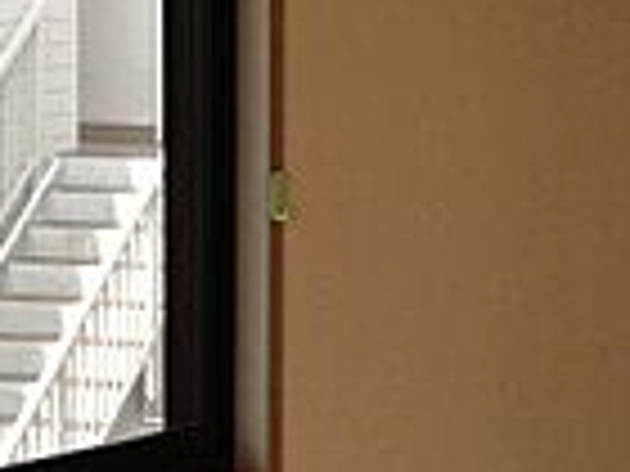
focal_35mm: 151
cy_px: 202
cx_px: 630
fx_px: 2748
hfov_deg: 12.9
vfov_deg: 9.8
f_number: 2.4
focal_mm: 4.13
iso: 50
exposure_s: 1/341
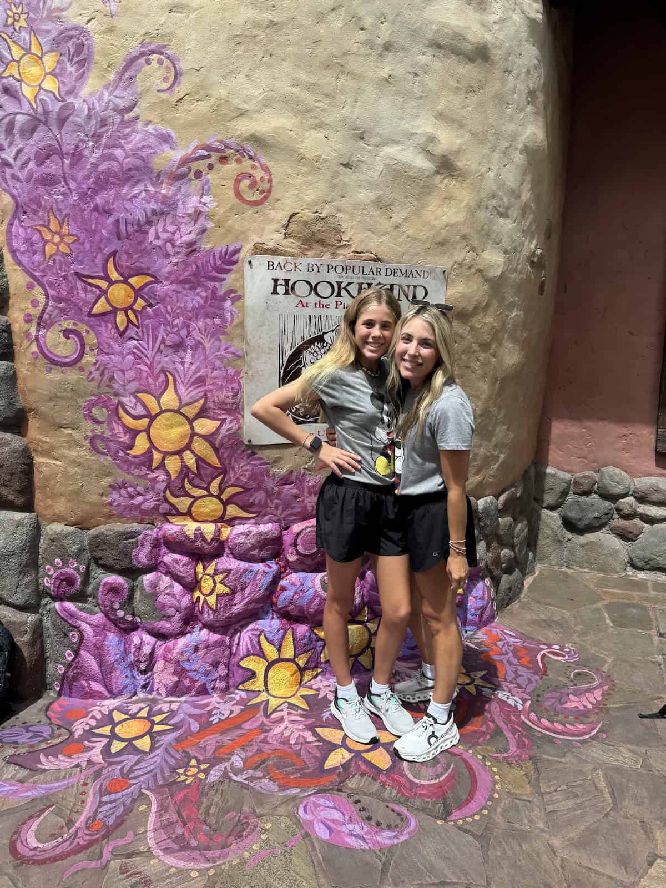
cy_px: 444
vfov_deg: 71.6
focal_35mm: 24
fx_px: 616
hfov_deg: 56.8
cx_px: 333
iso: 80
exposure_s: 1/2833
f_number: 1.8
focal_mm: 6.8
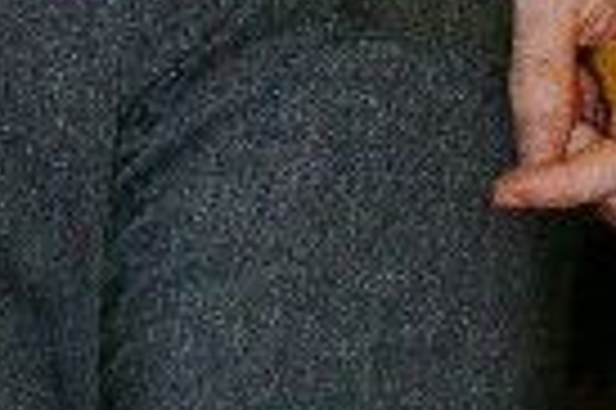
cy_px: -1072
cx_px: 387
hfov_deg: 7.6
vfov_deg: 4.7
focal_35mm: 273
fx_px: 4666
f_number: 3
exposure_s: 1/42
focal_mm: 9.3
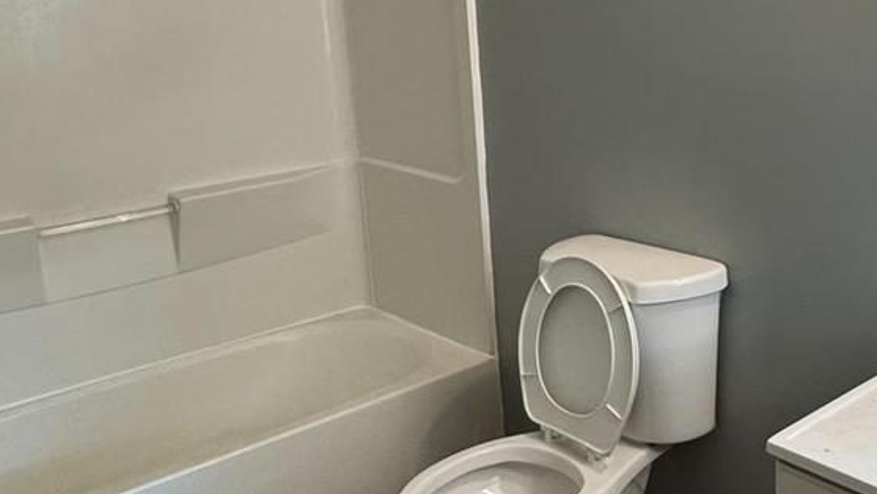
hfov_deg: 46.4
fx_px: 977
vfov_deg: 28.2
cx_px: 671
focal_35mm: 42
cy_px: 184
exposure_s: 1/60
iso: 200
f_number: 2.2
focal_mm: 2.22
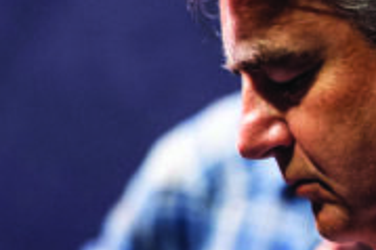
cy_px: 304
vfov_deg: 1.2
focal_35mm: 1147
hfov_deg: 1.8
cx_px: 370
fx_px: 11969
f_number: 3.2
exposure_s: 1/320
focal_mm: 200
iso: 500
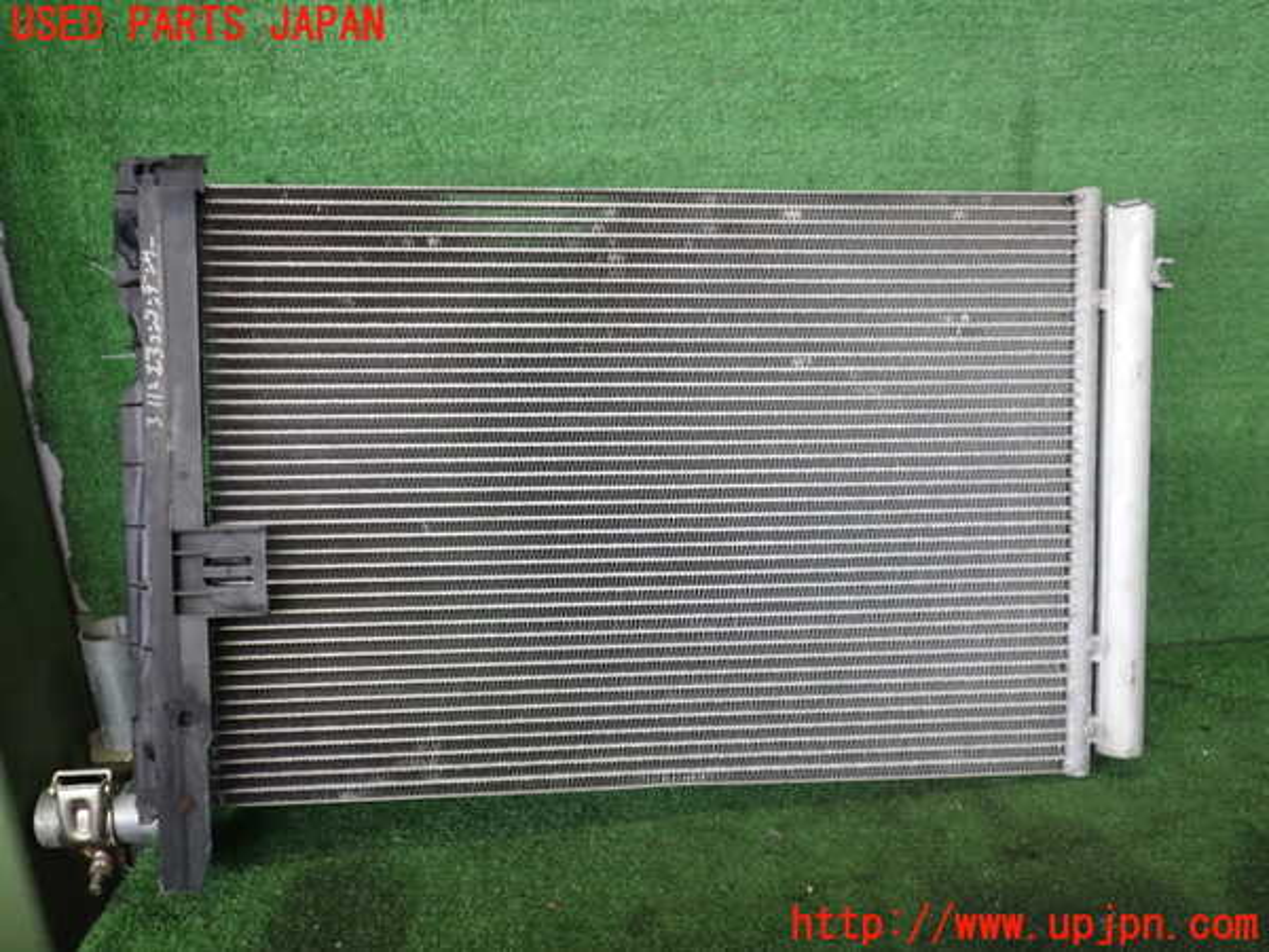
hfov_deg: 60.0
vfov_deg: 46.8
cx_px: 634
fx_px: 1100
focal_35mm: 30
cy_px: 476
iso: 200
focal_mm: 5.4
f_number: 2.3
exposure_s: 1/50
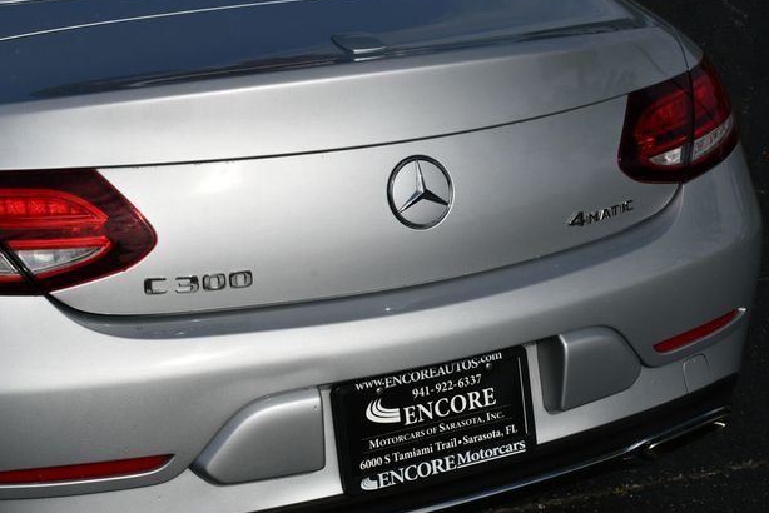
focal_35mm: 73
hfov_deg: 27.7
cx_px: 391
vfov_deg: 18.7
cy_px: 253
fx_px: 1560
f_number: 11
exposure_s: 1/500
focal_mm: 35
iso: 100
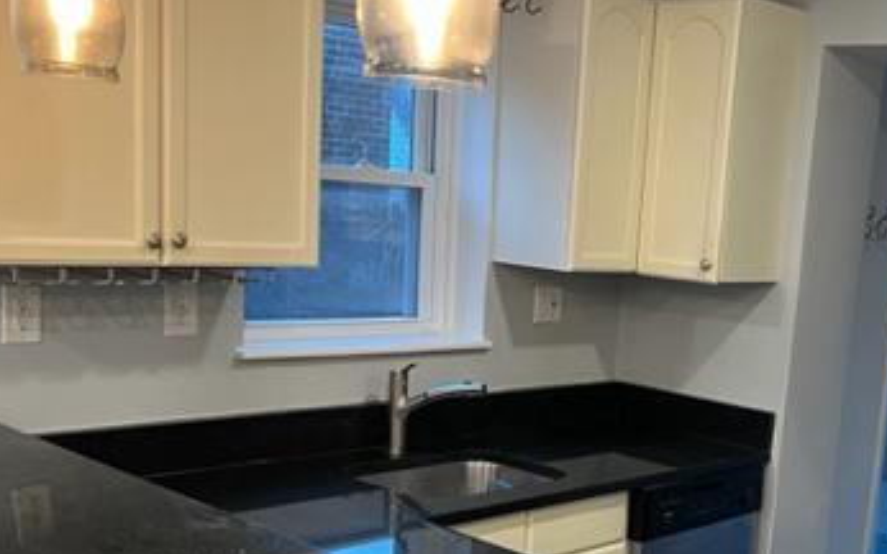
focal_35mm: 51
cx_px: 636
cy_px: 446
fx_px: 1232
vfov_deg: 24.9
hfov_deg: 38.8
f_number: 1.5
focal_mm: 5.7
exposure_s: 1/60
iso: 160
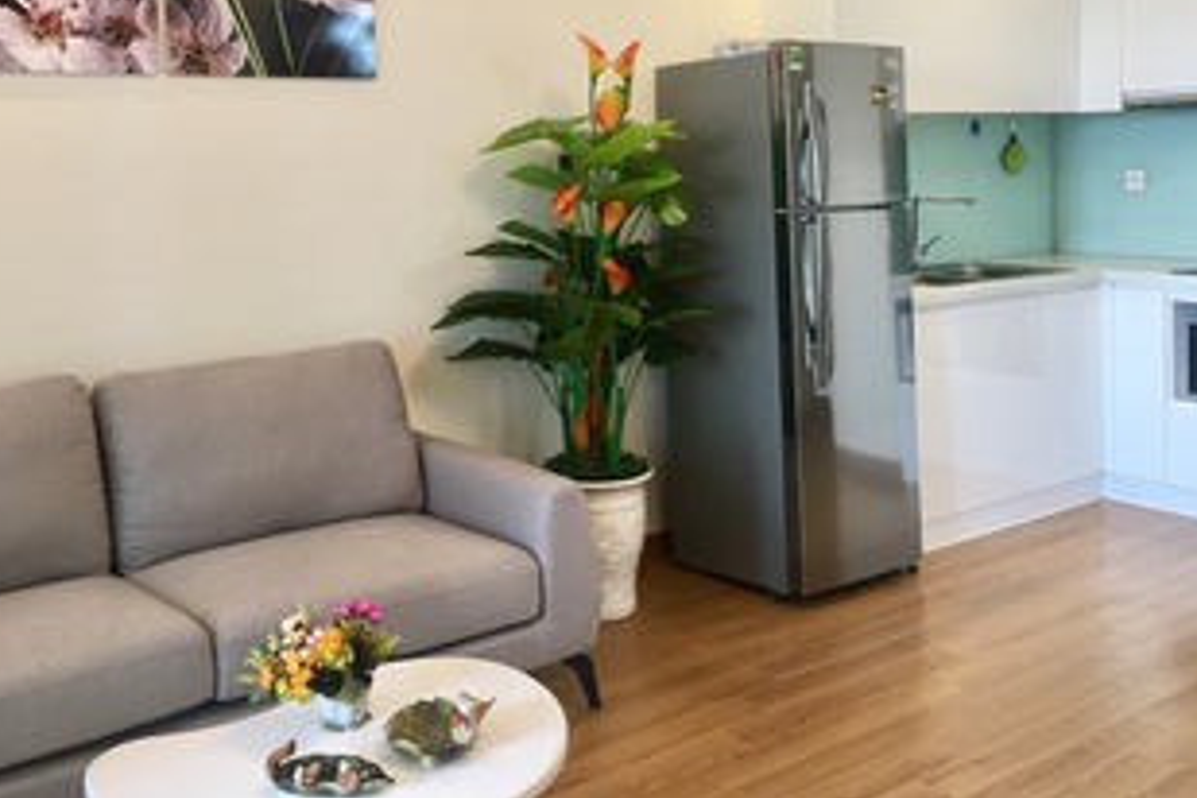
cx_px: 589
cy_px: 225
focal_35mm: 39
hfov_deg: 49.6
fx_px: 1297
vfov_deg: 33.7
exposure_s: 1/33
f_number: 2.2
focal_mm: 4.15
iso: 40
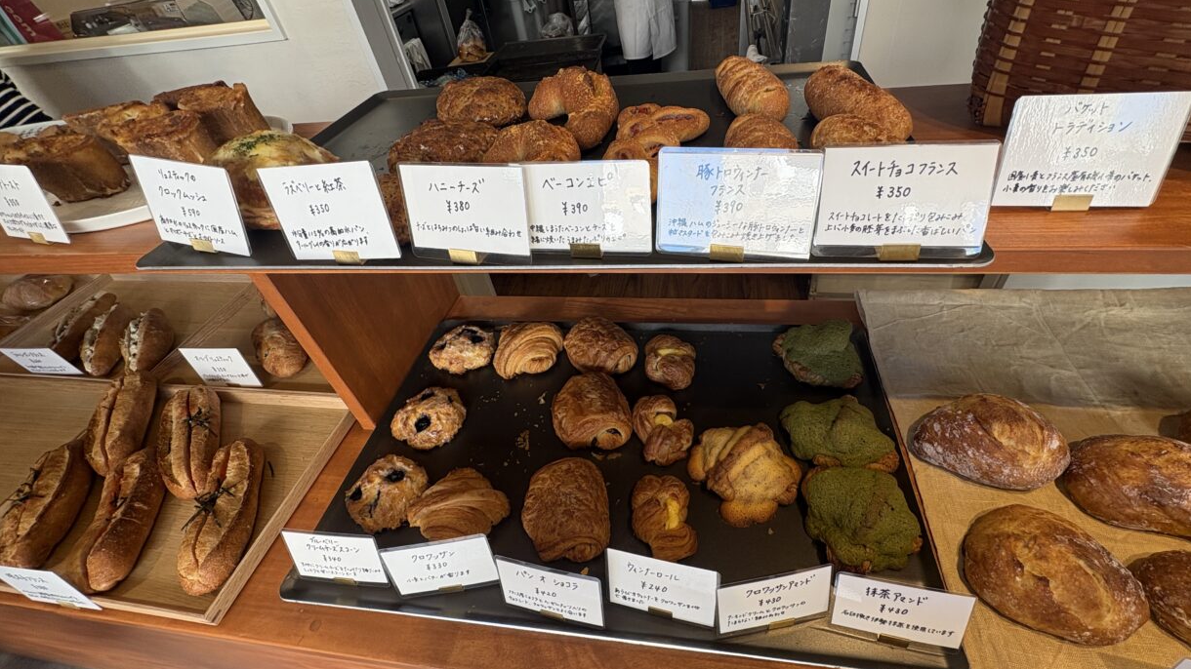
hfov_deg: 99.3
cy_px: 340
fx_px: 505
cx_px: 624
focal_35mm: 16
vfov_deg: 67.1
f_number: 2.2
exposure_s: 1/121
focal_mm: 2.22
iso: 64
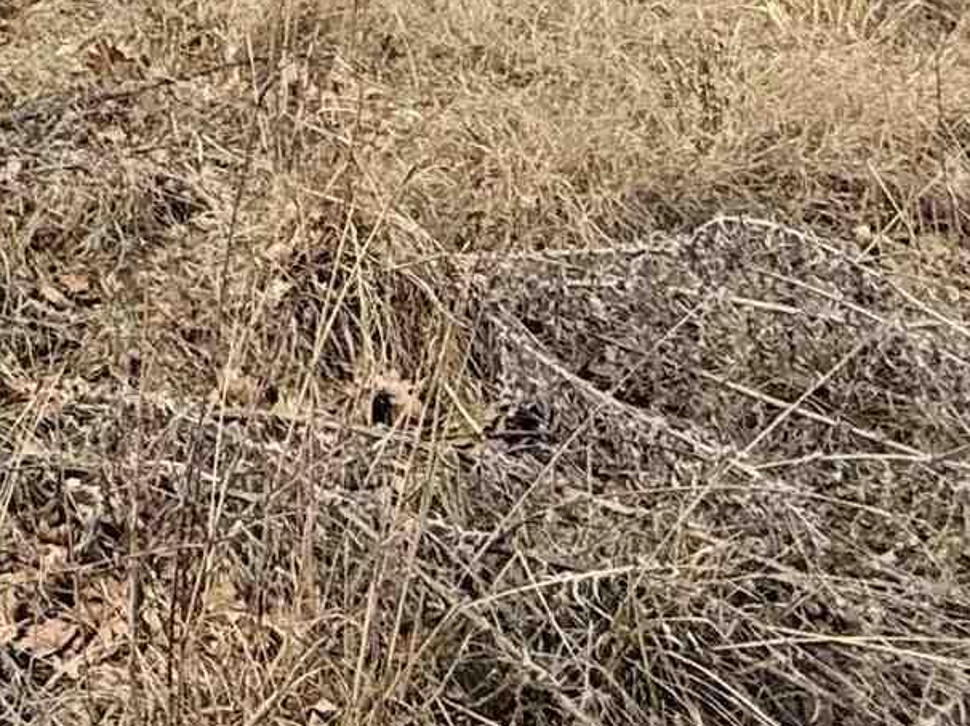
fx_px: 1989
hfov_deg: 22.1
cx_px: -527
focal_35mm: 71
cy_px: -595
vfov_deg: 16.9
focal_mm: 2.22
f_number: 2.2
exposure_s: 1/1901
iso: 50
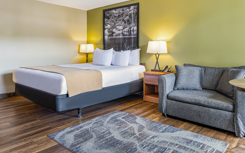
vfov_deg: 48.7
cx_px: 156
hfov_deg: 71.1
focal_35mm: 25
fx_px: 167
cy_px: 56
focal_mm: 12
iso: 400
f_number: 9
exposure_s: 1/3
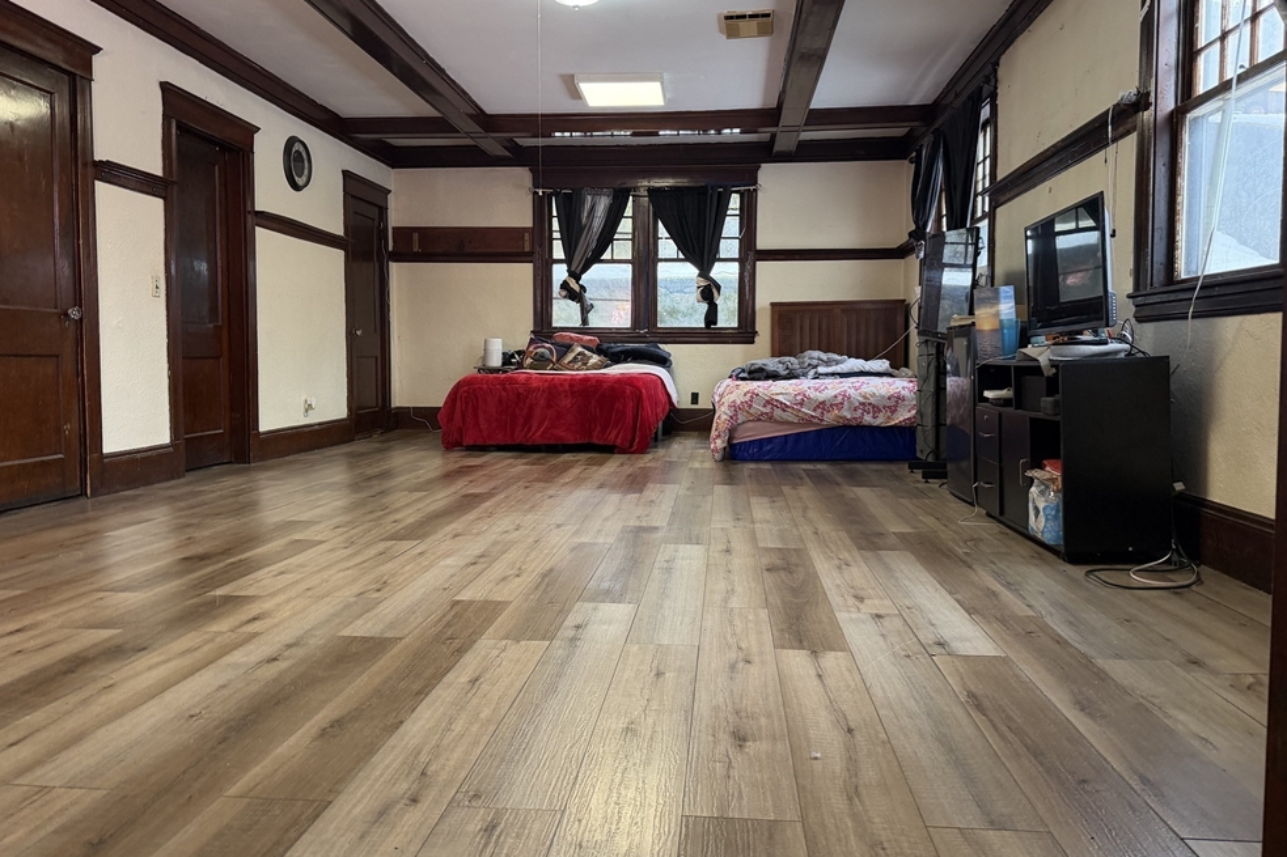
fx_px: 929
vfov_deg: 49.5
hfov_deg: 69.4
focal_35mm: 26
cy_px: 403
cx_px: 649
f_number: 1.78
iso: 320
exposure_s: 1/120
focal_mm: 6.76
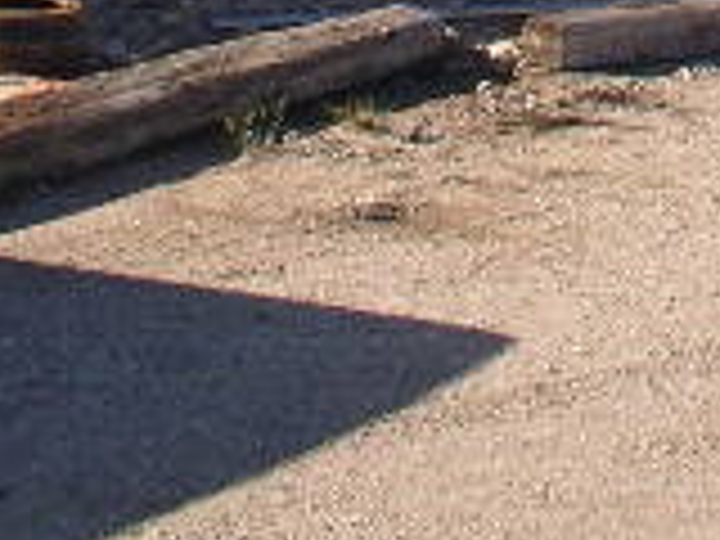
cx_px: 824
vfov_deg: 9.4
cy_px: -495
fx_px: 3078
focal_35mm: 148
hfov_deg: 13.1
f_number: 6.9
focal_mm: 5.7
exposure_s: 1/100
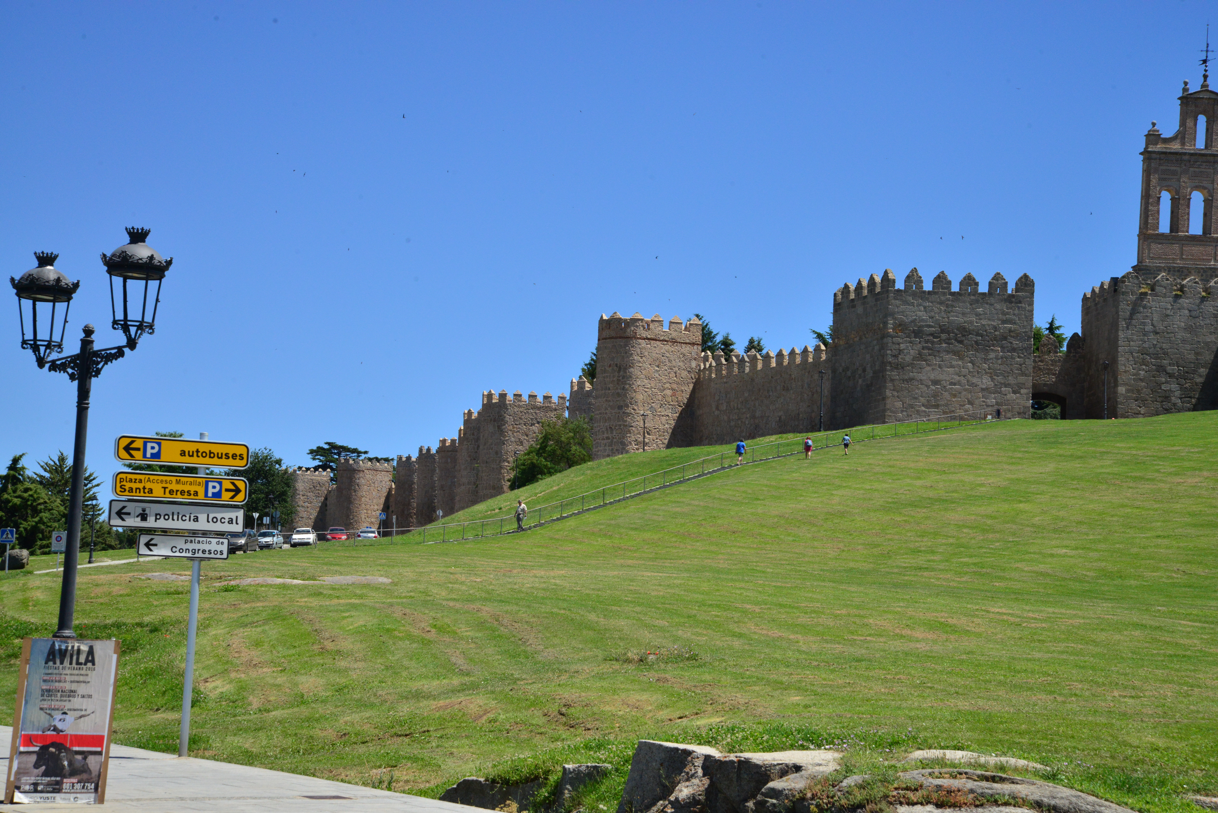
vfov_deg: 16.1
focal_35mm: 85
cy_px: 406
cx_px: 609
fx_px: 2877
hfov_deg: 23.9
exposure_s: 1/1250
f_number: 18
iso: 1600
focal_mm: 85
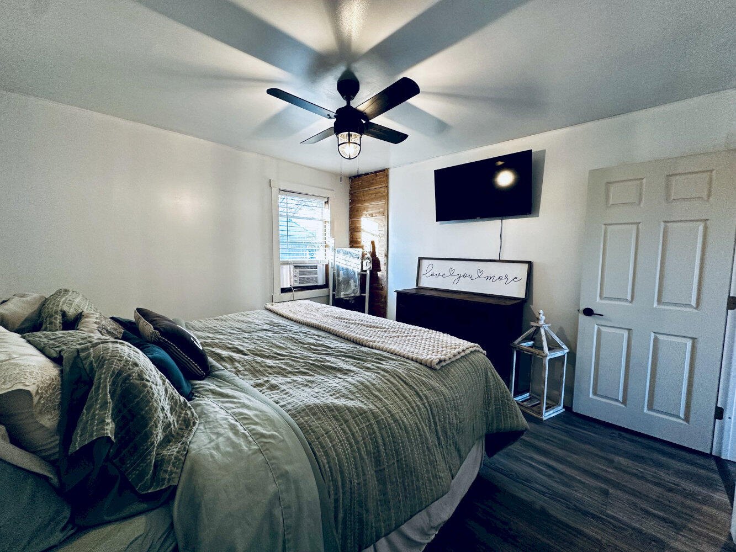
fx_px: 298
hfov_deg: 102.1
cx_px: 368
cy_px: 276
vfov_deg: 85.7
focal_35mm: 14
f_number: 2.2
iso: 250
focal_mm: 2.22
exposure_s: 1/60
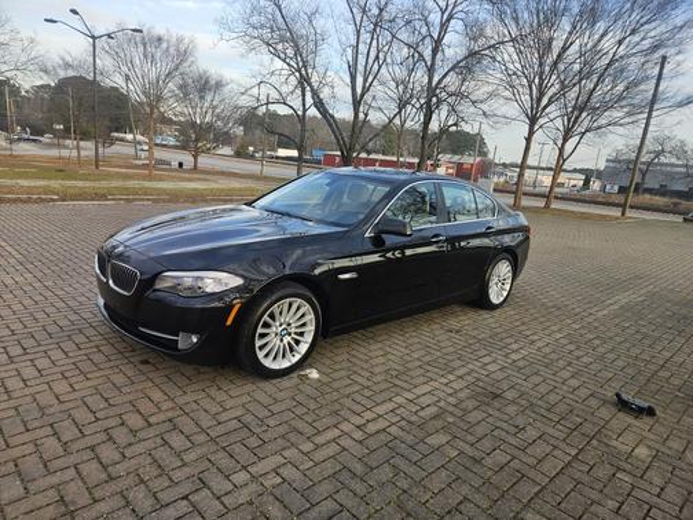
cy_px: 260
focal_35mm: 23
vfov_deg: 58.9
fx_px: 460
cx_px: 346
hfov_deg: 73.9
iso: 25
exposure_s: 1/261
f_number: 1.8
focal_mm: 5.4
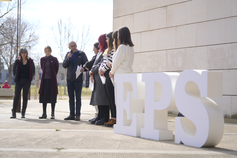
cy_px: 79
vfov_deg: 18.2
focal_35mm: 75
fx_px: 494
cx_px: 118
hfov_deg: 27.0
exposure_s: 1/800
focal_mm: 75
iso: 100
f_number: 2.8
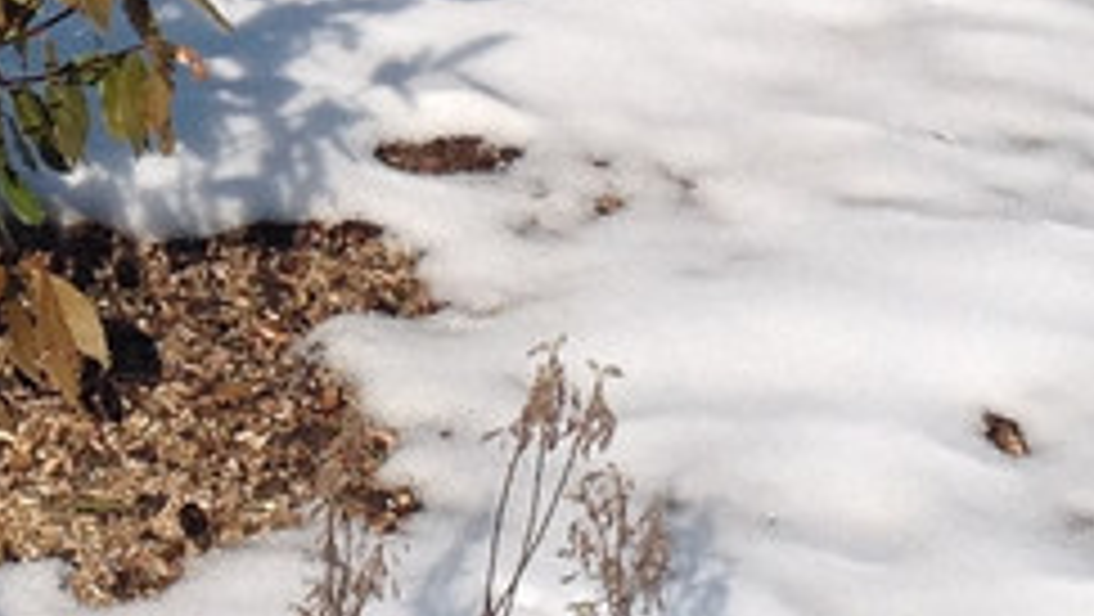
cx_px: 92
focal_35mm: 168
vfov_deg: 7.2
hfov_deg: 12.7
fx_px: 4876
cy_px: 9
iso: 50
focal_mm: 4.28
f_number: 2.4
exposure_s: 1/3030
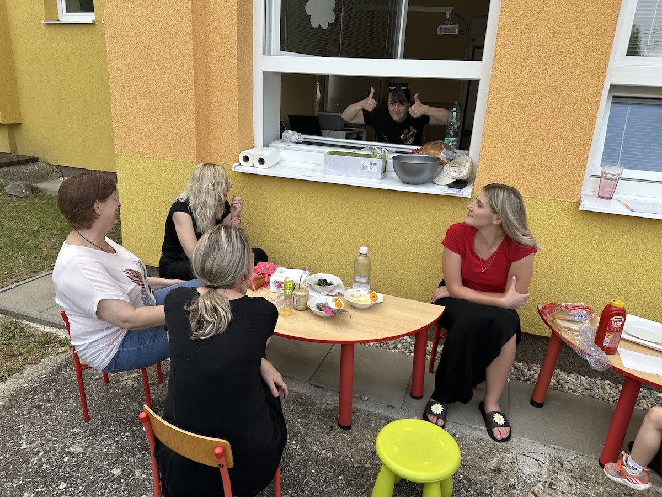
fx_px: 459
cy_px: 248
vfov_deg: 56.8
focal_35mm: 24
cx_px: 331
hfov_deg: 71.6
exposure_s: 1/594
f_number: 1.78
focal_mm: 6.86
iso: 80
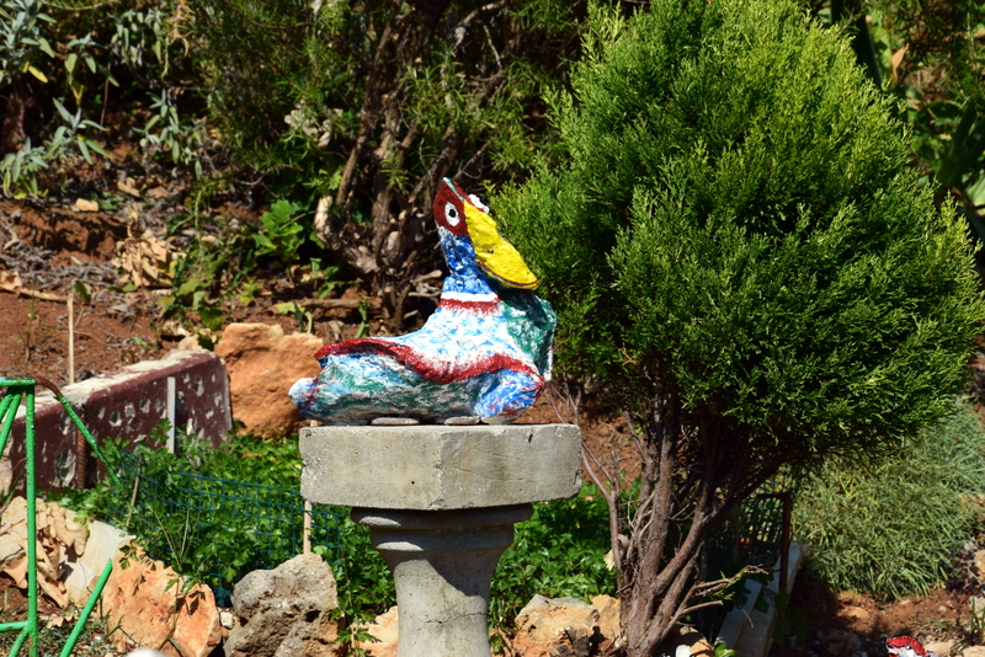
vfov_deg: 12.2
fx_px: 3079
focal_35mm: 112
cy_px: 328
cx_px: 492
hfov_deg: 18.2
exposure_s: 1/320
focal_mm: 75
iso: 400
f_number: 10
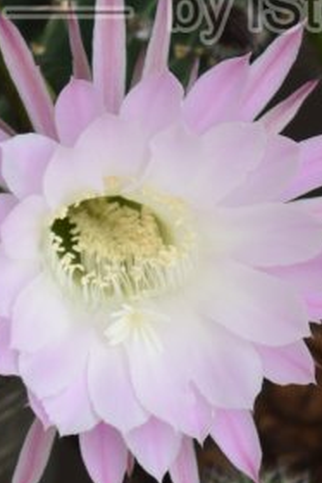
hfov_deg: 2.9
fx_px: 6309
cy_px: -72
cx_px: 290
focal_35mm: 471
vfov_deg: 4.4
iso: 400
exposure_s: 1/160
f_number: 6.3
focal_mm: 55
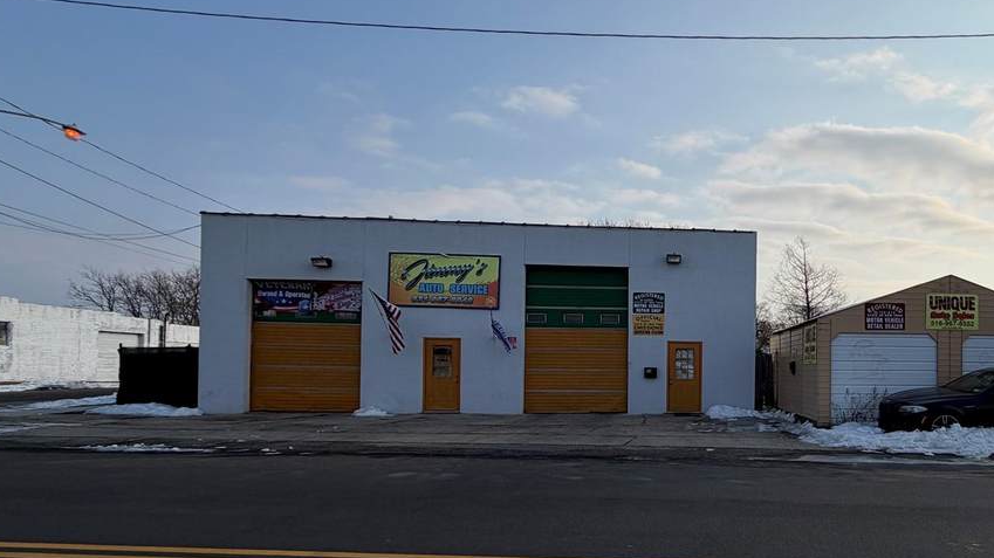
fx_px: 606
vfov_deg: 48.9
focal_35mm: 23
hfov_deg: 74.4
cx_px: 717
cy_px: 357
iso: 20
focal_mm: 2.22
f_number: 2.2
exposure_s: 1/1534
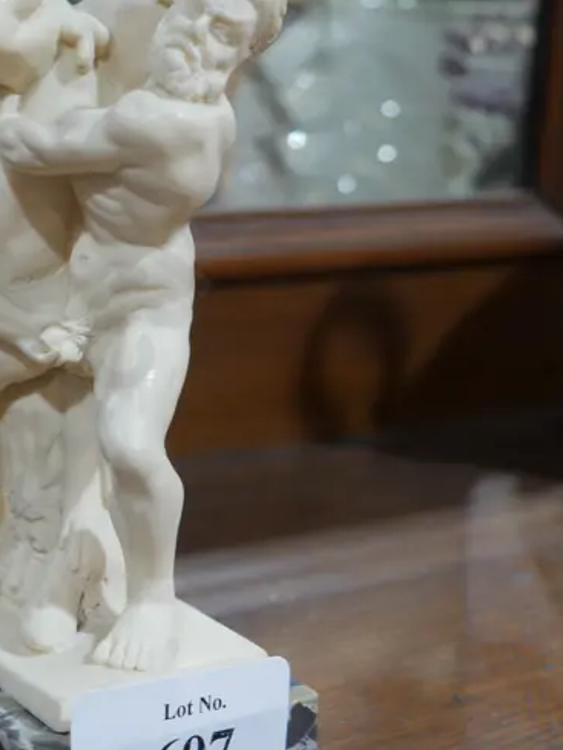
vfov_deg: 29.0
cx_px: 77
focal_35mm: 67
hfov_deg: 21.5
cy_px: 405
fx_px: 1452
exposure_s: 1/60
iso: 400
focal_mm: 16
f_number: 3.6
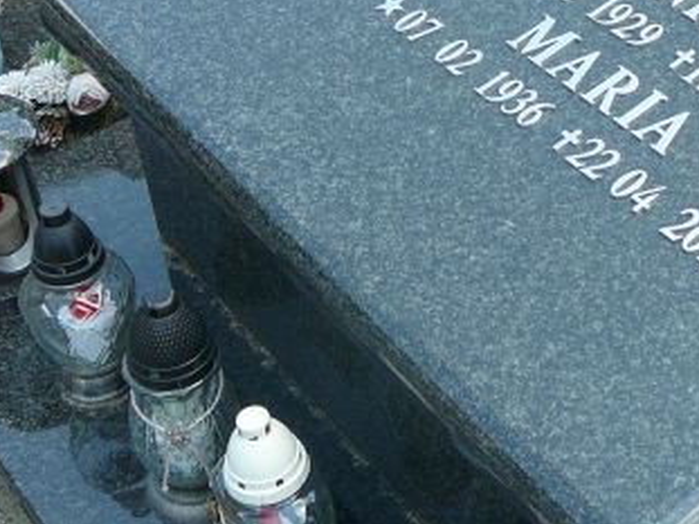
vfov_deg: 20.3
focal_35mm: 72
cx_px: 566
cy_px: 130
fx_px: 1453
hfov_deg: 26.5
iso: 80
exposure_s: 1/320
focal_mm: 5.2
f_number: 2.8
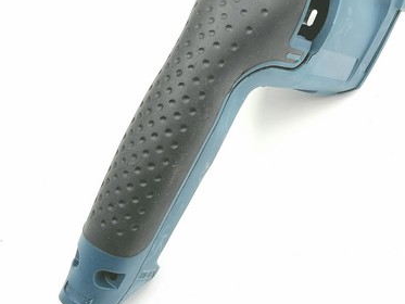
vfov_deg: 26.7
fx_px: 632
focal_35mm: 54
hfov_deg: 35.4
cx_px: 245
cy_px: 78
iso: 50
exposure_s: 1/145
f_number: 1.8
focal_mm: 5.3
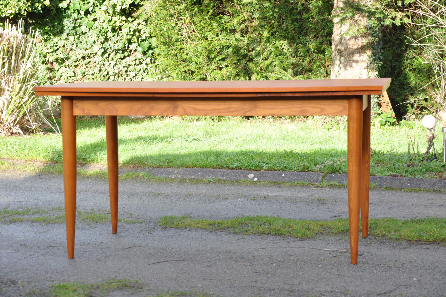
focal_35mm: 93
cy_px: 148
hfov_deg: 21.9
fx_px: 1151
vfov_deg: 14.7
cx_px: 223
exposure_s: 1/180
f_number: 6.7
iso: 500
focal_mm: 62
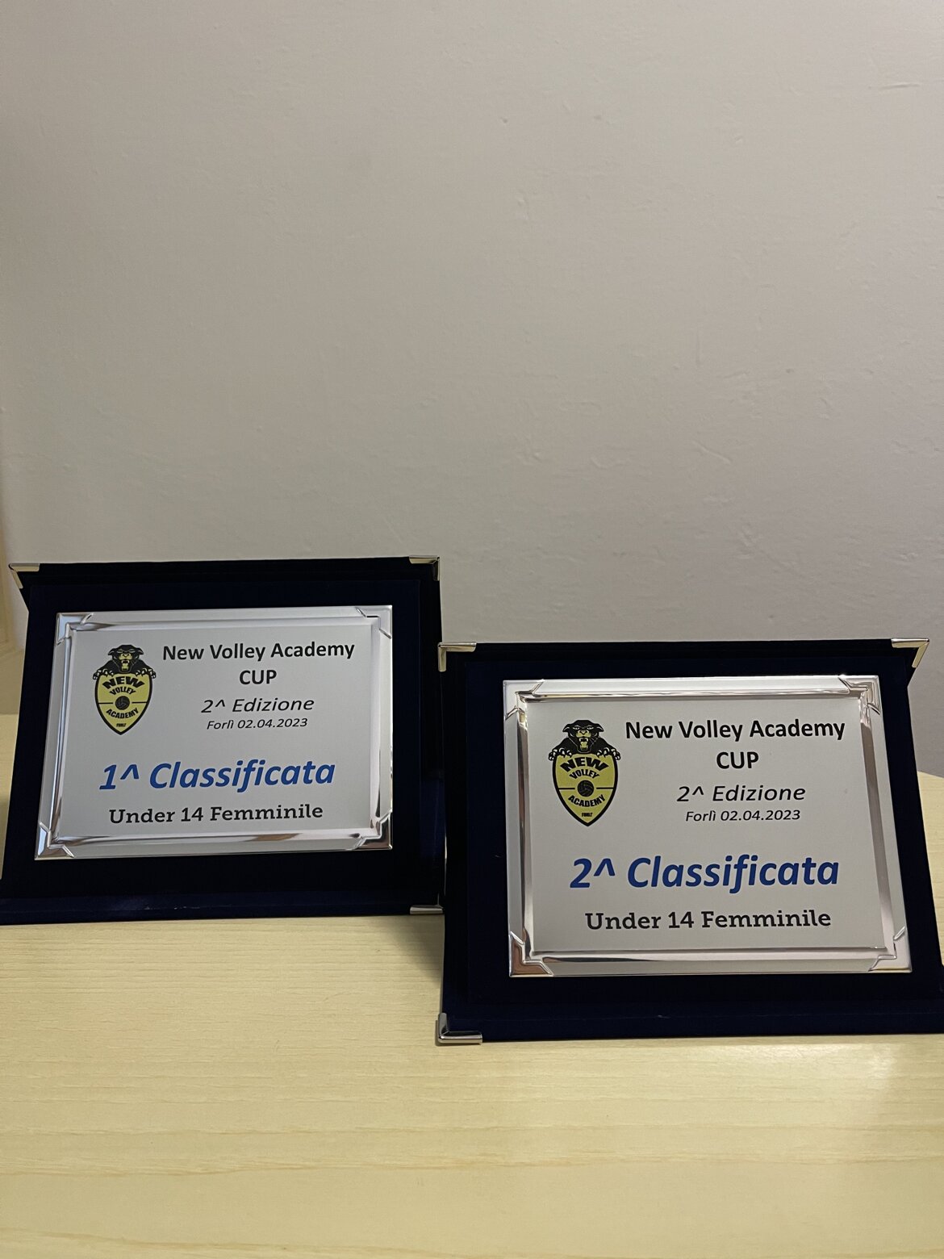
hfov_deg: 53.1
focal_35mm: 26
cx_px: 472
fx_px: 945
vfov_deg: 67.3
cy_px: 630
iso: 250
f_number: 1.6
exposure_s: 1/50
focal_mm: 5.1
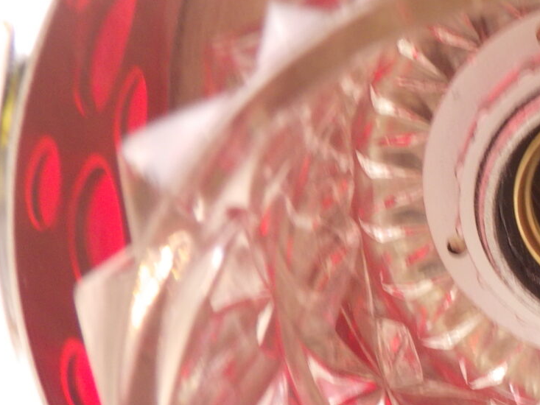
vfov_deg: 16.1
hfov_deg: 20.9
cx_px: 606
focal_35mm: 89
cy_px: 449
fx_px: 1389
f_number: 3.8
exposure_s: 1/8
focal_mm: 6.1
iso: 125
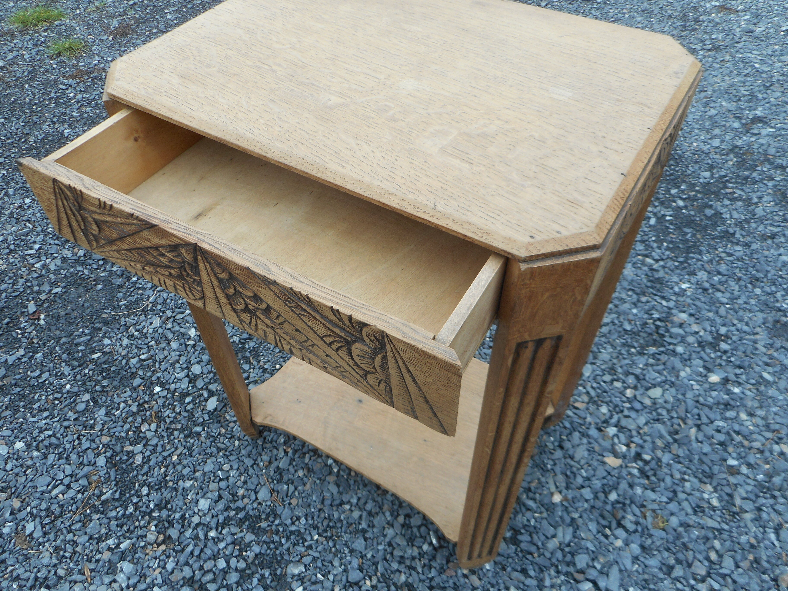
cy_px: 296
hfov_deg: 69.4
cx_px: 394
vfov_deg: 54.9
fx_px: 569
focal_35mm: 25
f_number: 3.7
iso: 80
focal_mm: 4.5
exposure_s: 1/50
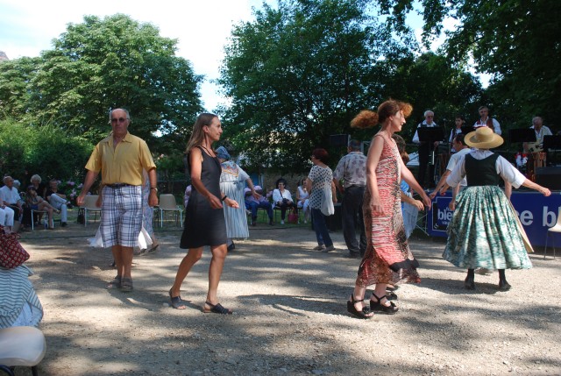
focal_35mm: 36
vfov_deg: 37.0
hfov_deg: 53.1
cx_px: 280
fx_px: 562
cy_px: 188
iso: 100
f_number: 5.6
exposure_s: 1/125
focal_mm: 24
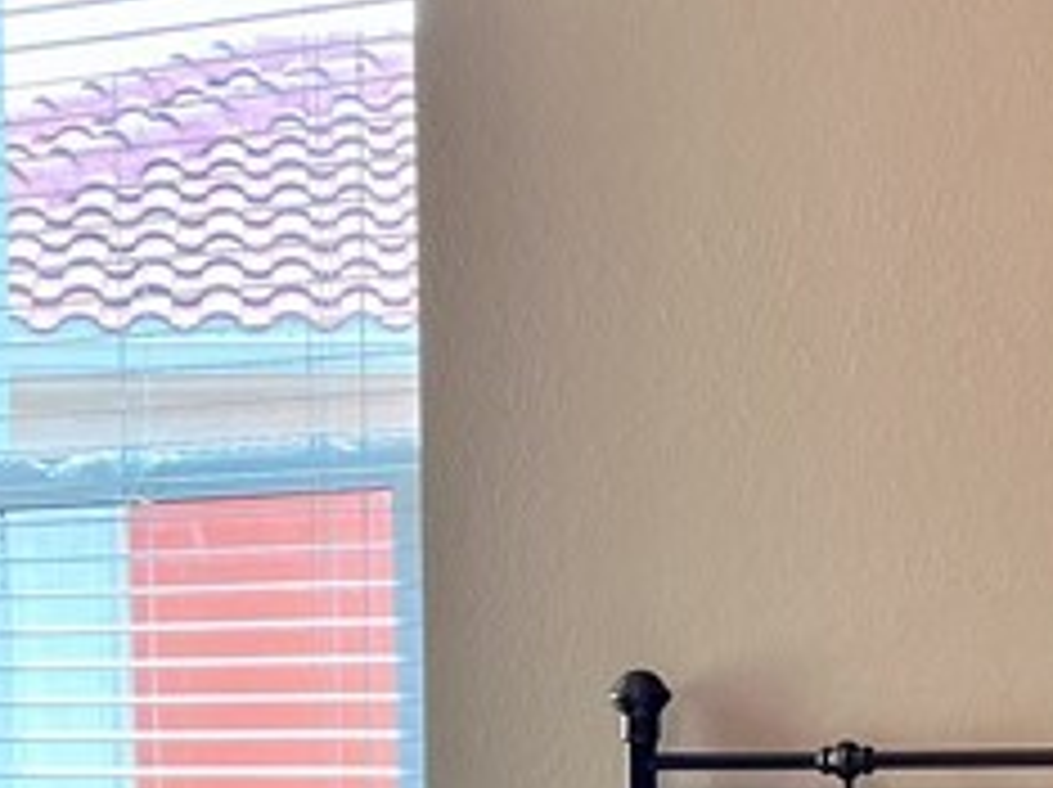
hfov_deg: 17.3
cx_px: 472
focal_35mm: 114
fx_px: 3464
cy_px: 950
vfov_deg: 12.7
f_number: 1.6
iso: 80
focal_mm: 5.1
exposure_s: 1/120
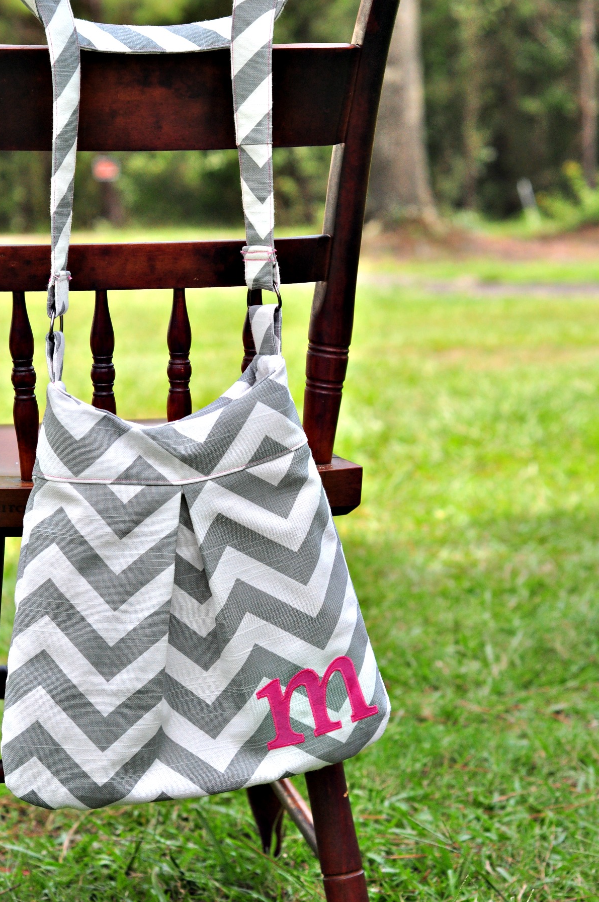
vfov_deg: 22.4
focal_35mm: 91
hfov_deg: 15.0
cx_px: 254
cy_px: 511
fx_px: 2277
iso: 400
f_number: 4
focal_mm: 50
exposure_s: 1/1250
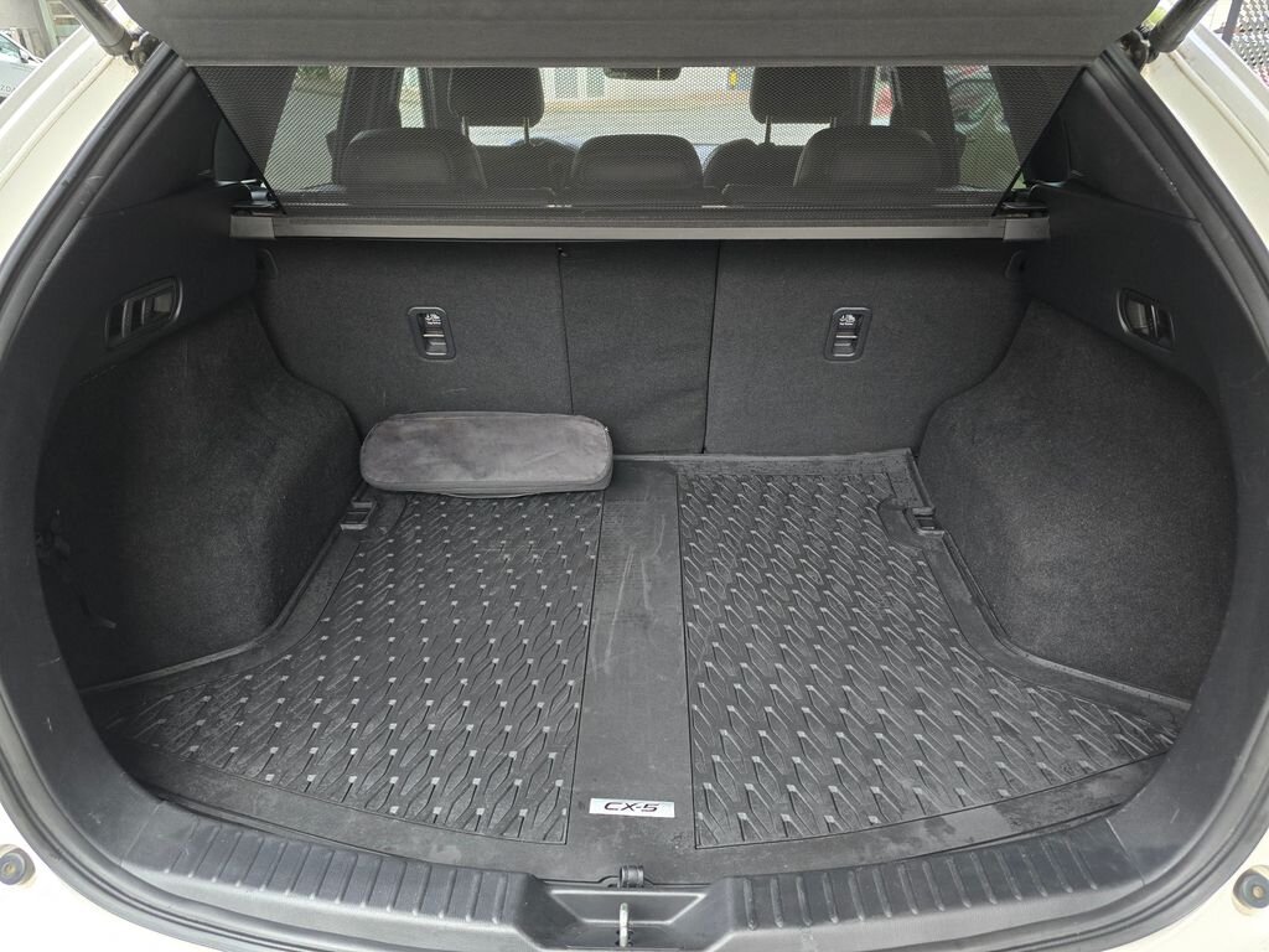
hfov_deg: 73.9
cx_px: 634
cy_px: 476
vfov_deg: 58.9
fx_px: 843
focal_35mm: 23
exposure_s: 1/100
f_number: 1.7
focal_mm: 6.3
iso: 320
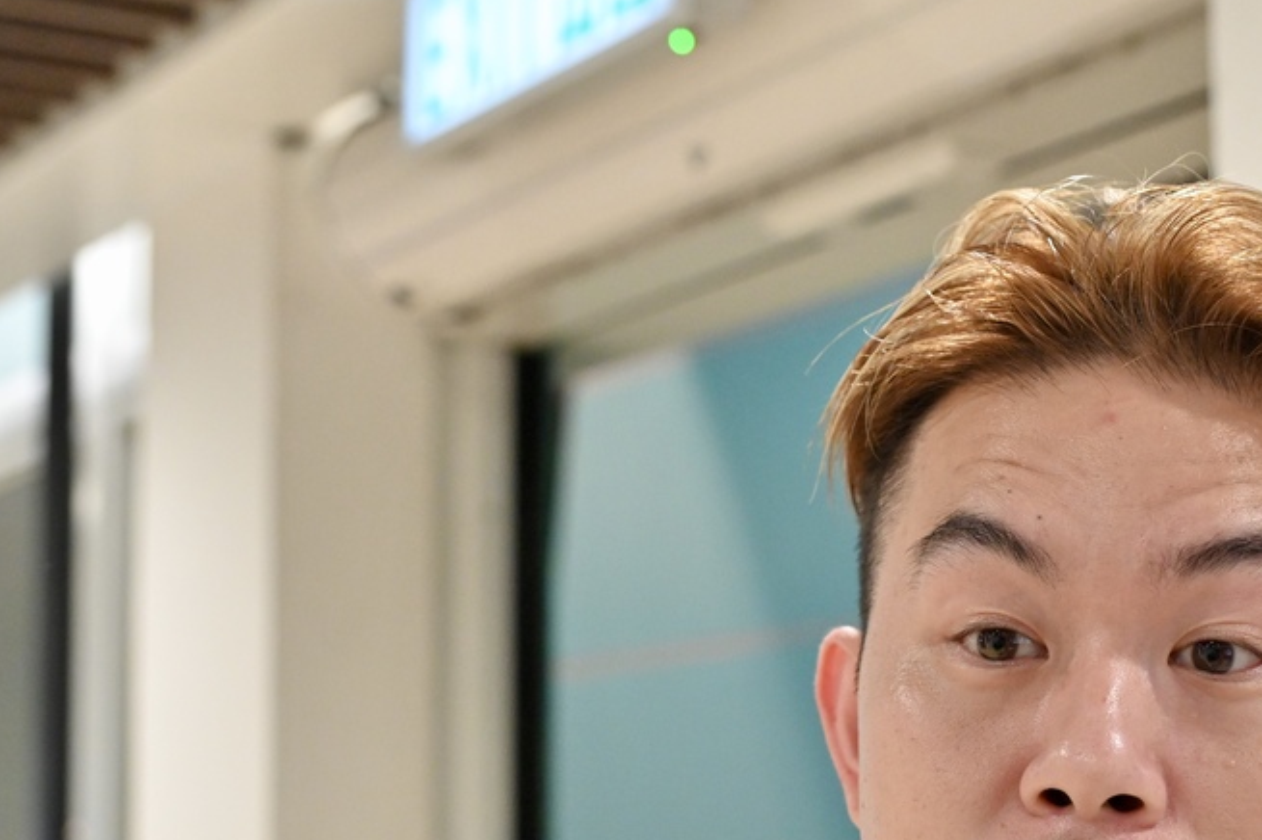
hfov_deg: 26.2
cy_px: 761
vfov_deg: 17.4
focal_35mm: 77
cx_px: 840
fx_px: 2698
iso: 2000
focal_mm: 42
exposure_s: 1/160
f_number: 4
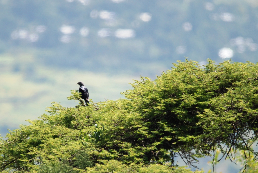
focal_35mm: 750
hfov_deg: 2.7
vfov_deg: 1.8
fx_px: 5383
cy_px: 86
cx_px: 129
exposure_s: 1/500
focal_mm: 500
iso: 320
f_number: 6.3
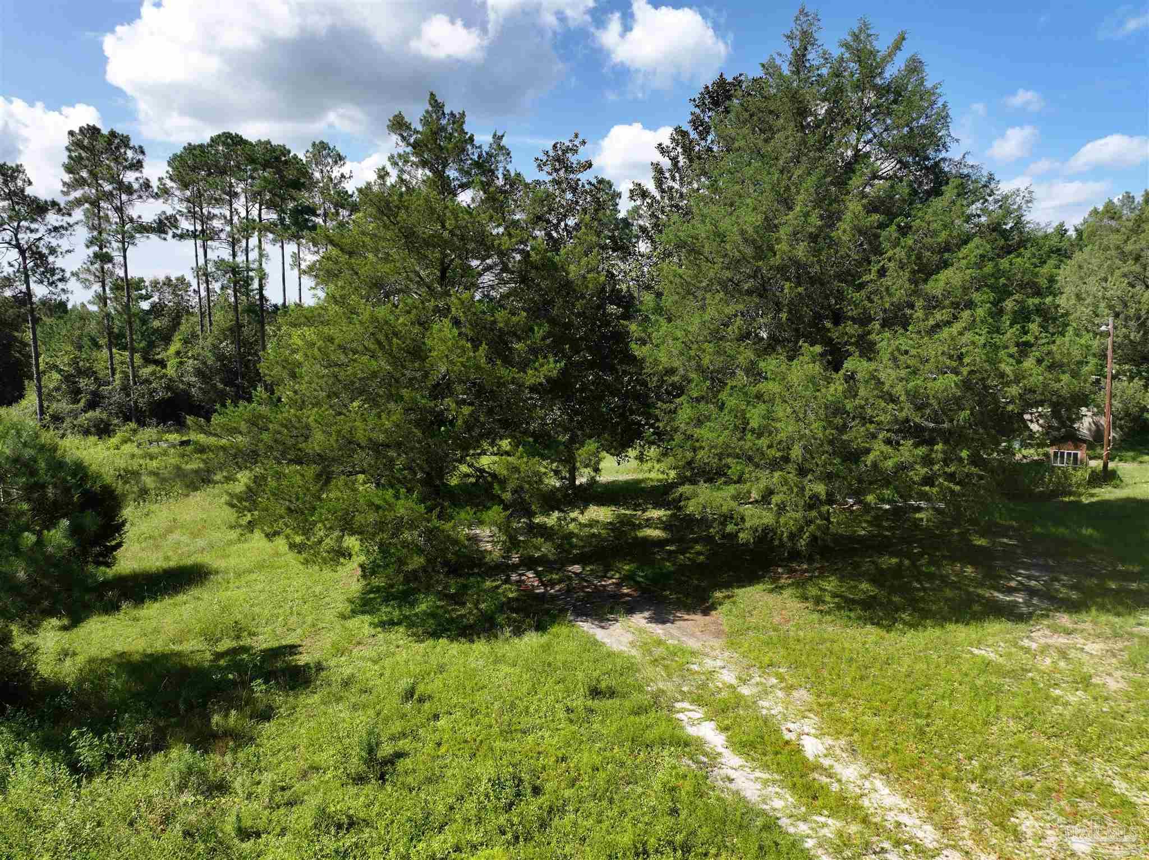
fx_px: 796
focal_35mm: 24
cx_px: 574
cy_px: 430
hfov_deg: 71.6
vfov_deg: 56.8
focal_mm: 12.29
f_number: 2.8
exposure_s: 1/1600
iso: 100
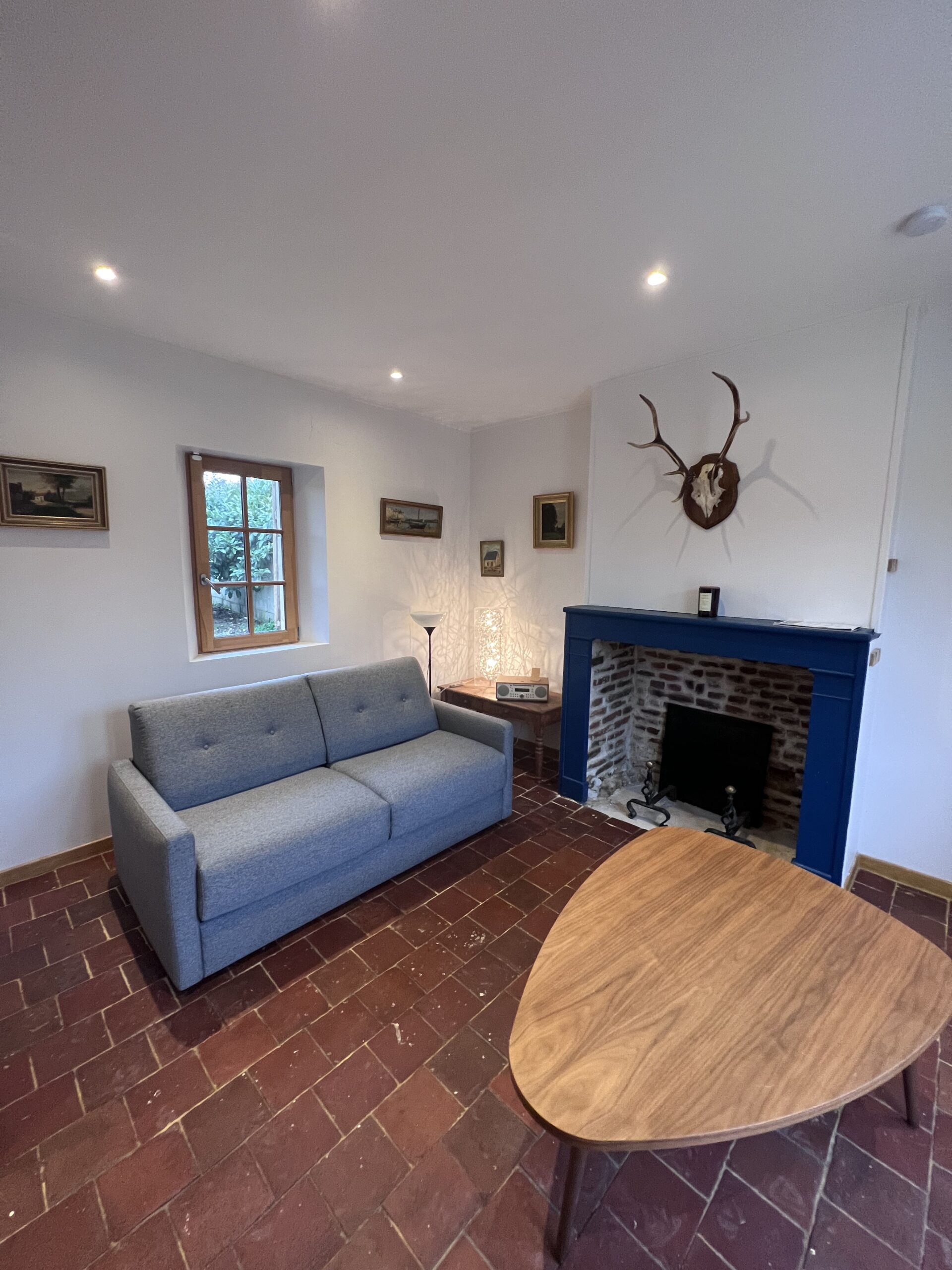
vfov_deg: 106.2
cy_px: 635
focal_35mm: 13
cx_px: 476
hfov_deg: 89.9
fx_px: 477
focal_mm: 1.57
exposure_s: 1/50
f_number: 1.8
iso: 250
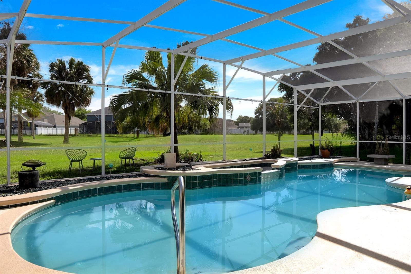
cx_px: 206
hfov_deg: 73.8
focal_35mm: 24
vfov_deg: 53.1
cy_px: 137
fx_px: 274
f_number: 2.8
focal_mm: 16
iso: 320
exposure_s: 1/8000
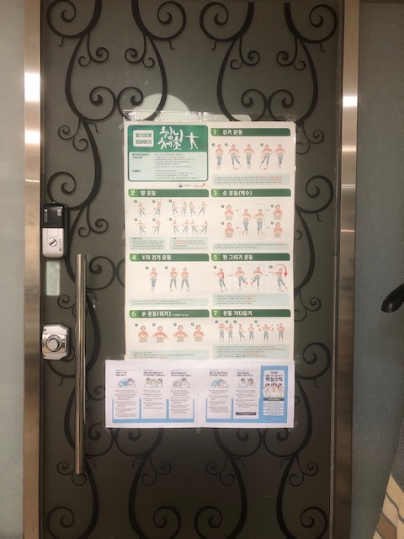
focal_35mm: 28
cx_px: 202
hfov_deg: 49.7
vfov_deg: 63.4
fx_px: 436
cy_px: 270
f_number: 1.8
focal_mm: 4
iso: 64
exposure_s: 1/15
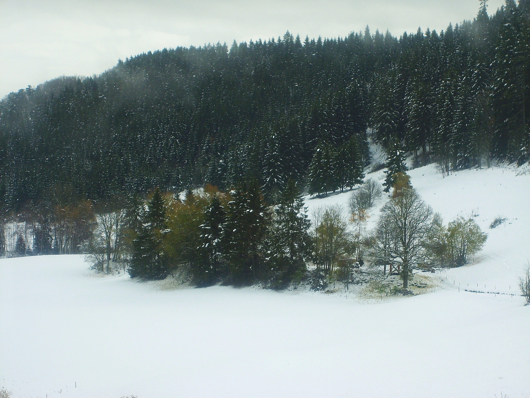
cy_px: 199
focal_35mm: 105
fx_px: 1608
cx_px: 265
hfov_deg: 18.7
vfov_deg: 14.1
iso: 50
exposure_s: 1/350
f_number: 4.9
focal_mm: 17.4
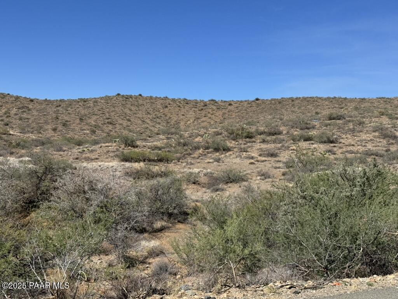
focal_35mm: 48
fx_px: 552
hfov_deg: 39.7
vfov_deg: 30.3
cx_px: 199
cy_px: 150
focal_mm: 6.76
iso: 64
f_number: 1.78
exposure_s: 1/5848
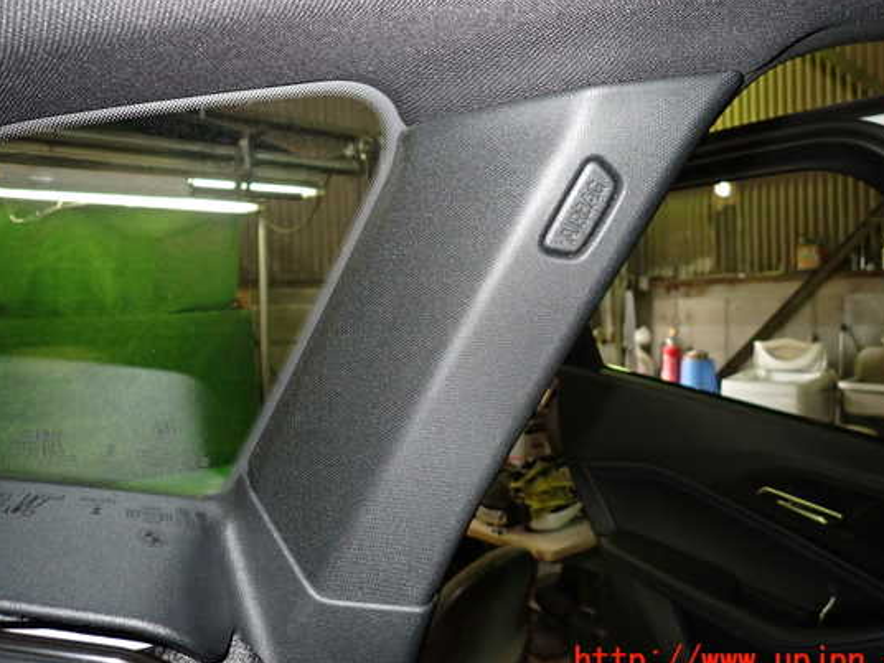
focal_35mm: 28
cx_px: 452
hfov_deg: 63.4
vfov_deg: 49.7
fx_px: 715
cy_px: 312
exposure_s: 1/30
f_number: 5.6
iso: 400
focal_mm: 4.5
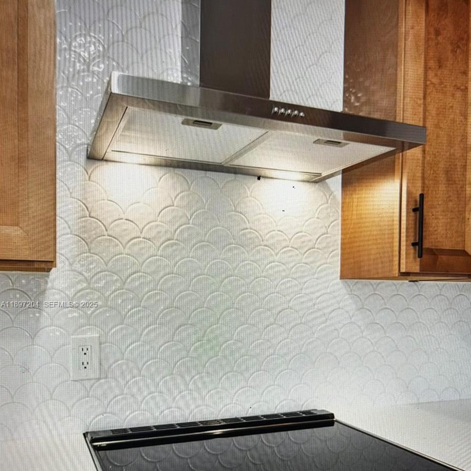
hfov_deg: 30.0
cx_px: 237
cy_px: 305
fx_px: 877
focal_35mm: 57
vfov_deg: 29.9
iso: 64
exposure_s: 1/60
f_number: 1.78
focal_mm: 6.76
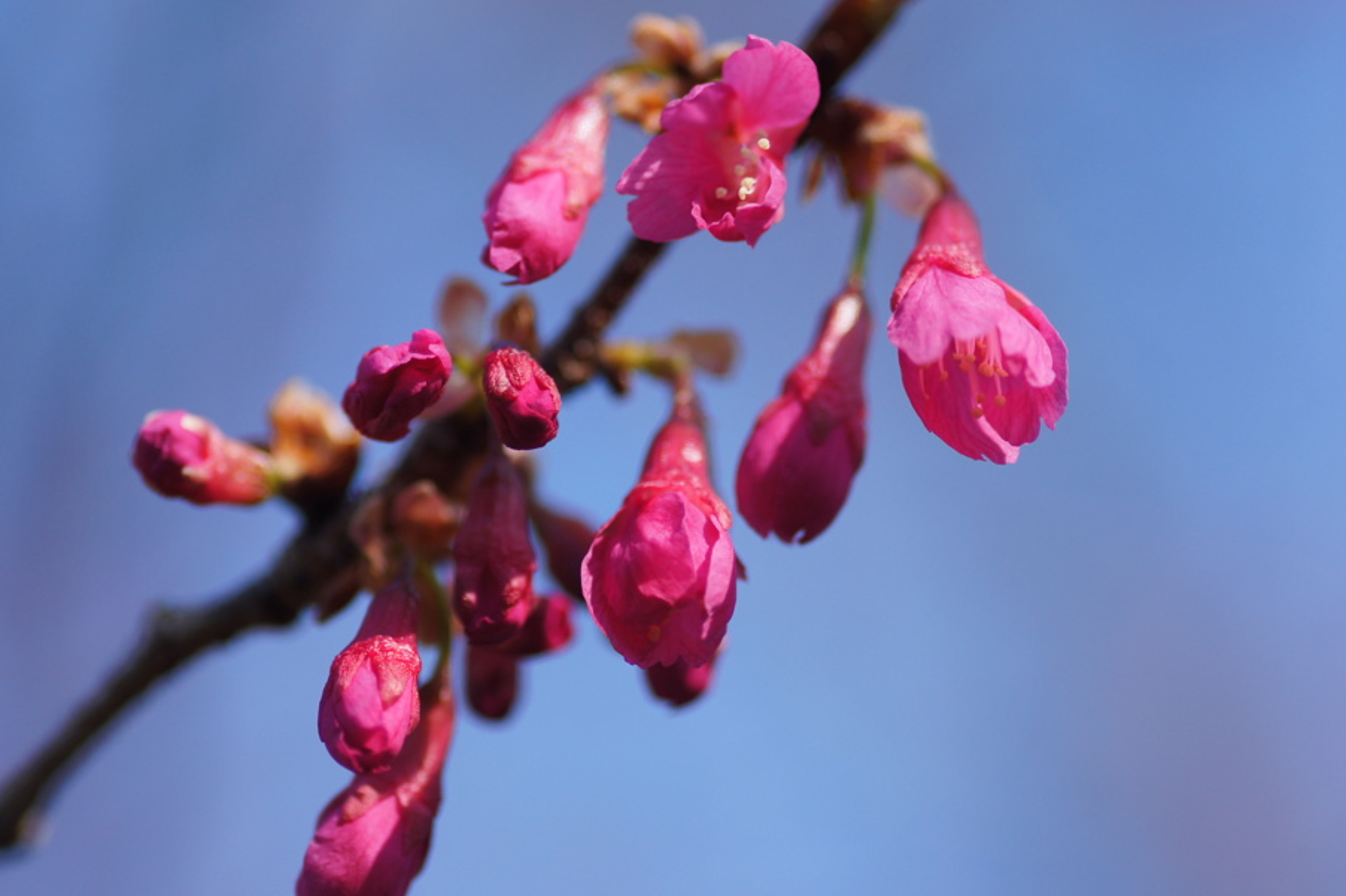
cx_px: 641
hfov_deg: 11.5
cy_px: 426
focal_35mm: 179
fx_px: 6672
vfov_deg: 7.7
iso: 200
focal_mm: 105
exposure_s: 1/1250
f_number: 2.8
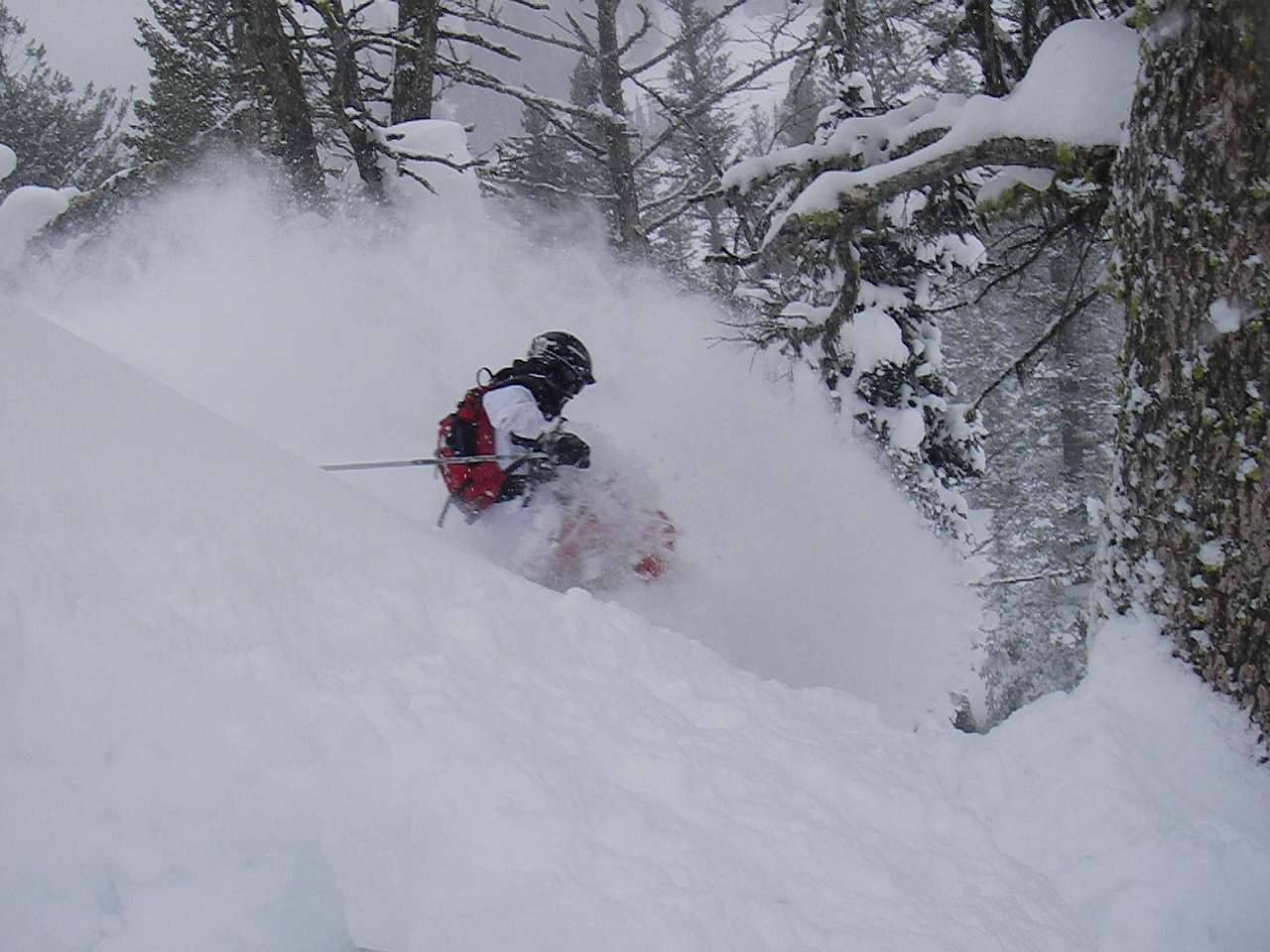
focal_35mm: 38
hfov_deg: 49.0
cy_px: 476
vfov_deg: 37.7
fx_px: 1394
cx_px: 635
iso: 50
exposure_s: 1/160
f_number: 6.6
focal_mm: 6.3
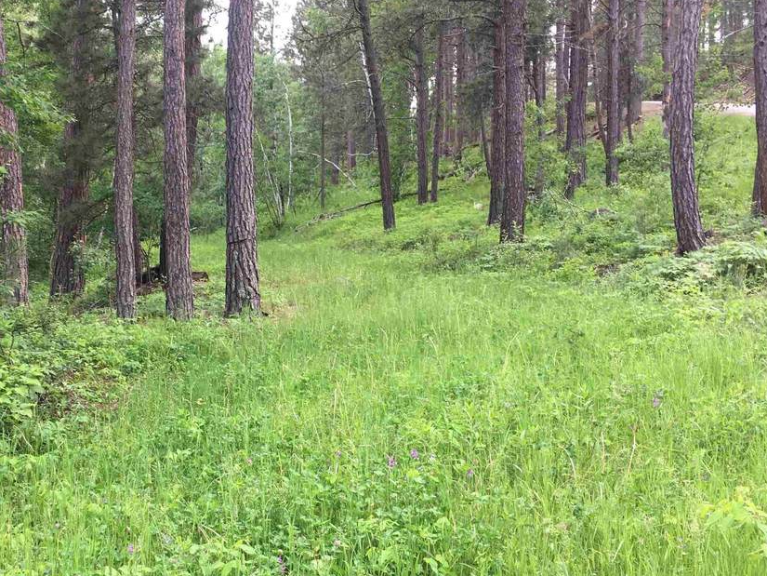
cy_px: 355
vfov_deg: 32.1
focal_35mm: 45
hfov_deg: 41.8
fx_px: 997
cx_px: 297
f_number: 2.2
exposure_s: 1/60
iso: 32
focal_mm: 4.15
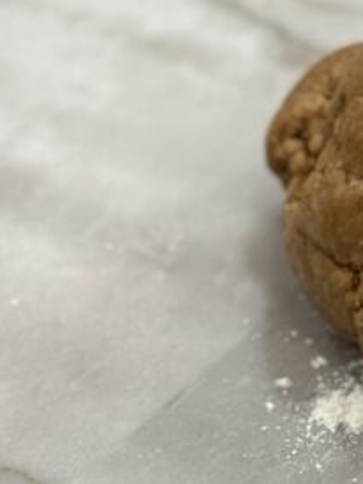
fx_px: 2515
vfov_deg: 10.9
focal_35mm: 180
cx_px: 577
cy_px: -23
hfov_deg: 8.1
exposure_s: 1/60
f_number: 1.78
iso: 250
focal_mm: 6.76
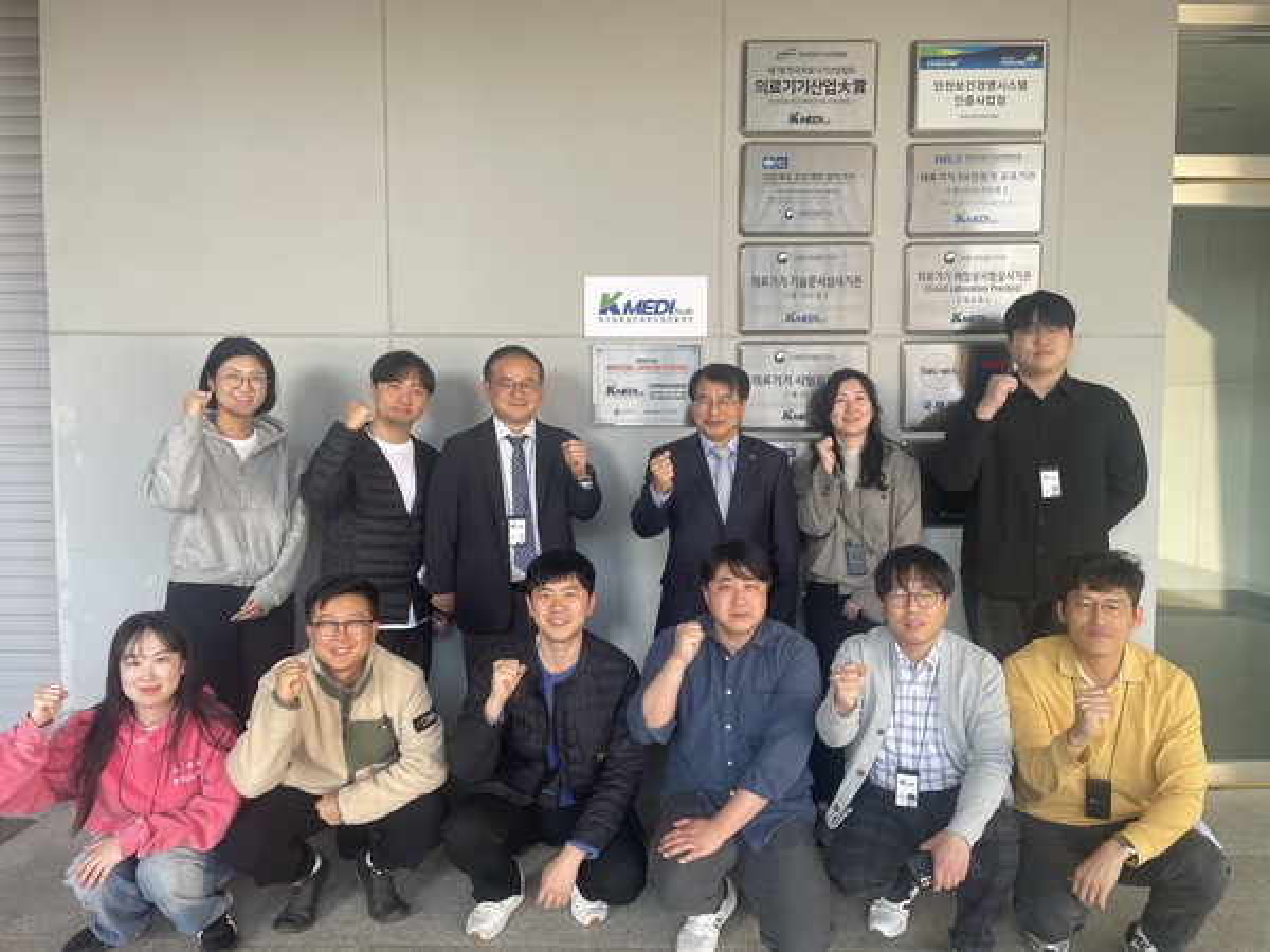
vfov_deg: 53.1
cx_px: 635
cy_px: 476
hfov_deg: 67.3
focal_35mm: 26
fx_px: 954
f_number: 1.6
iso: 40
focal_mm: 4.2
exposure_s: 1/121
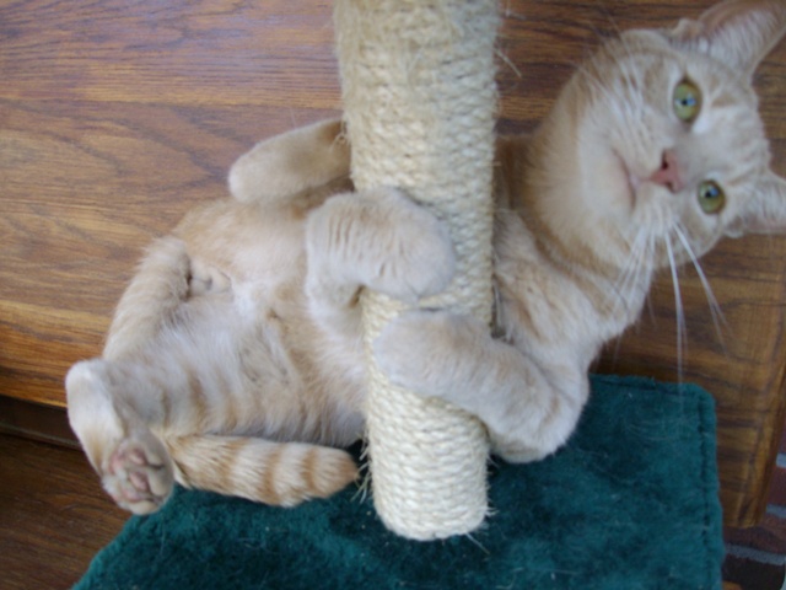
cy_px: 295
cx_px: 393
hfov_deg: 51.4
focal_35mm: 36
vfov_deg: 39.7
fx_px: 817
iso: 160
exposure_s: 1/60
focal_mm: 6
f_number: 2.7
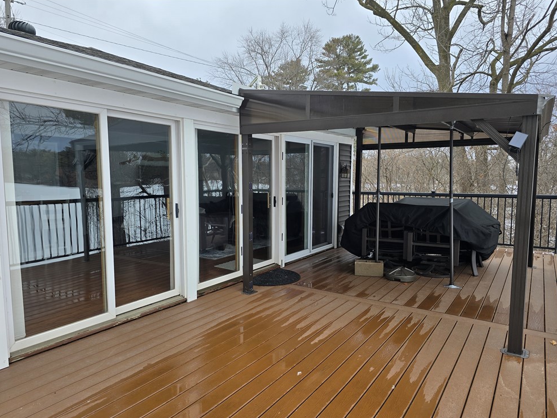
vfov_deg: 56.8
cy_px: 217
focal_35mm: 24
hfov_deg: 71.6
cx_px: 280
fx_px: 386
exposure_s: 1/270
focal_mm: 6.3
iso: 12
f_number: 1.7
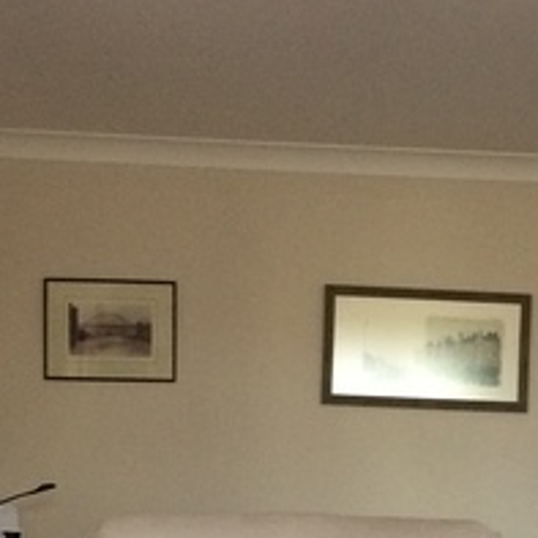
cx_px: 483
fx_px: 1758
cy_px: 557
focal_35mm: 100
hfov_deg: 17.2
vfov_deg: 17.0
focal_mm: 4.15
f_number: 2.2
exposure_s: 1/33
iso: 250
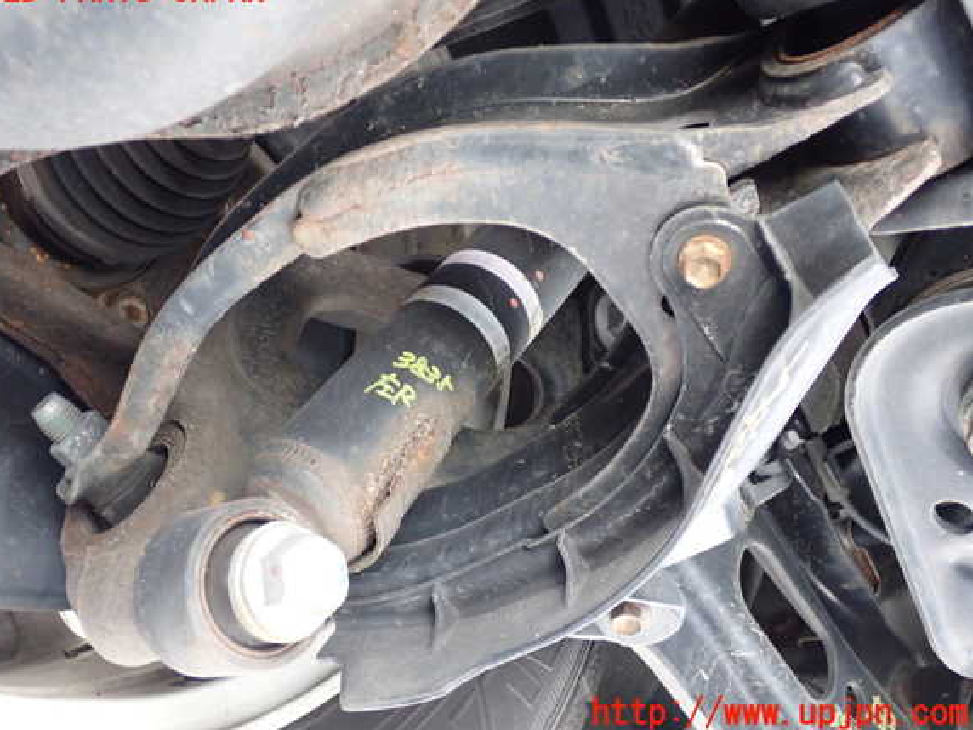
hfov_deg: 43.8
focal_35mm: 43
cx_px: 466
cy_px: 352
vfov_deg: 33.6
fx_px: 1209
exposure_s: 1/40
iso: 800
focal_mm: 7.31
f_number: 2.8
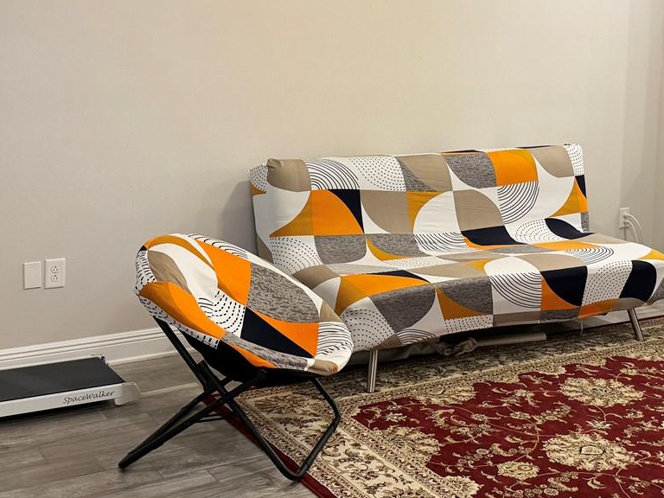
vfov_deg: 28.7
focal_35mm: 50
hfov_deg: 38.1
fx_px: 959
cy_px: 131
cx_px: 384
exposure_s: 1/60
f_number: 1.78
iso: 250
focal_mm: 6.76
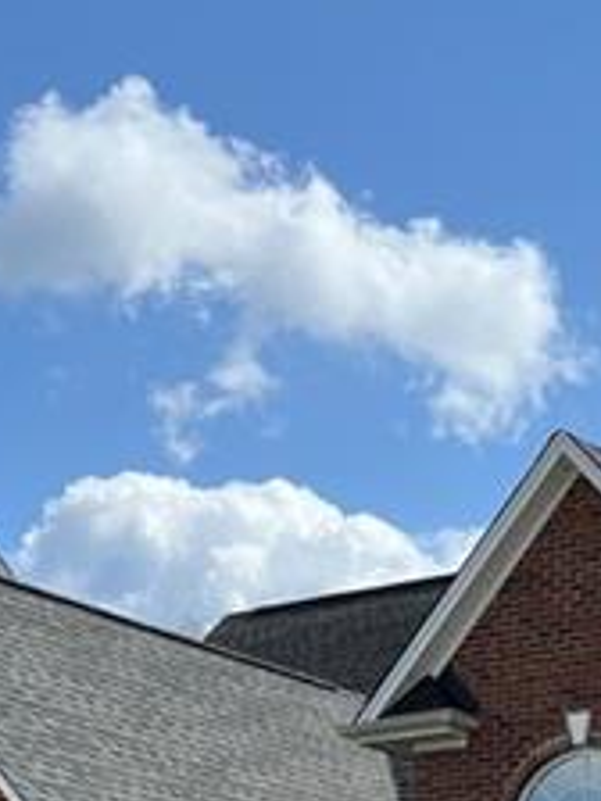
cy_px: 1219
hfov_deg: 16.3
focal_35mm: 89
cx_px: 605
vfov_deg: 19.1
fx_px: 2060
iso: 50
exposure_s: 1/3521
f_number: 1.6
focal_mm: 5.1
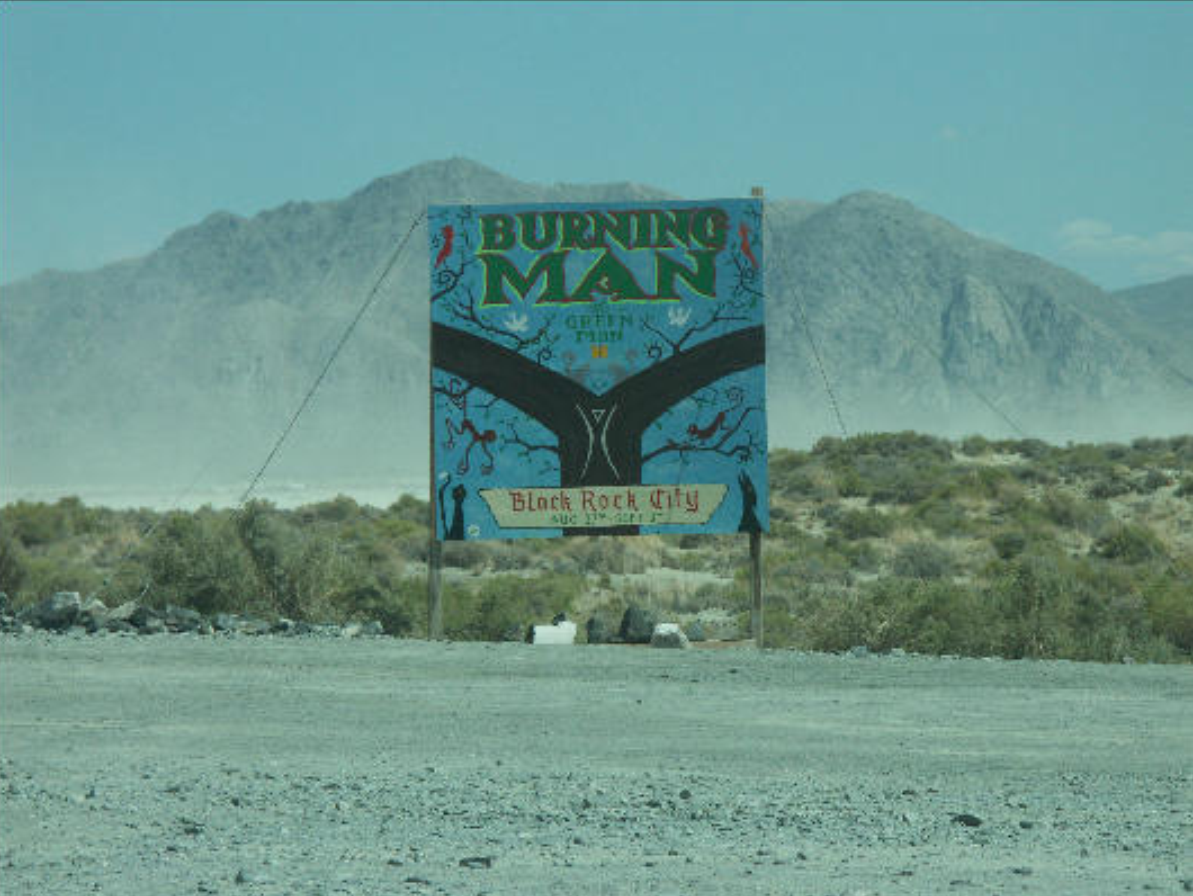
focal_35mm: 200
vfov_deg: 7.4
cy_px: 448
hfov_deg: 9.9
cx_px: 595
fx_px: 6896
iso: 100
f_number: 7.1
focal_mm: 50.27
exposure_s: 1/640
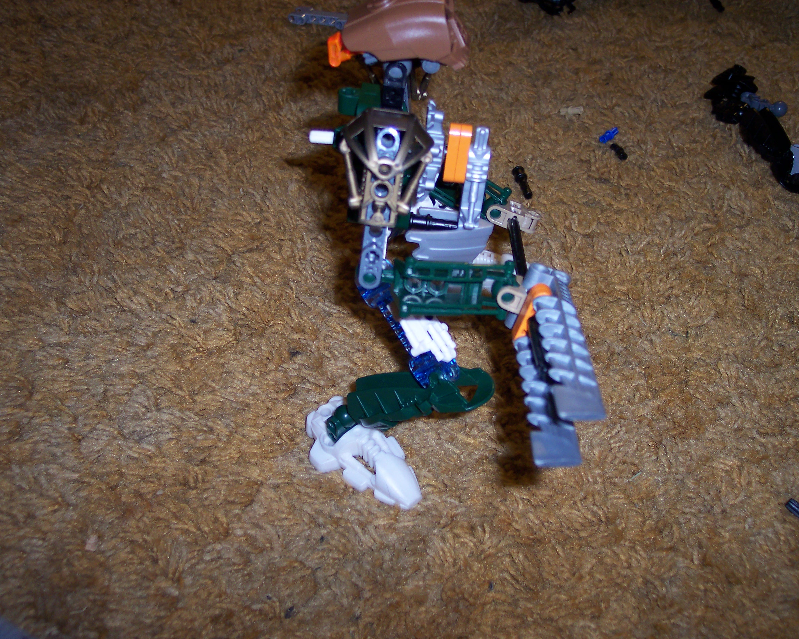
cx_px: 407
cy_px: 322
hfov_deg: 45.8
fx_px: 946
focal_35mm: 40
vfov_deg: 37.3
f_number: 2.8
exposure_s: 1/30
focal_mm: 8
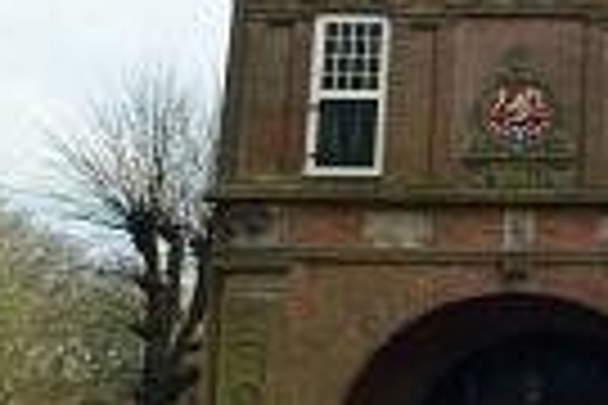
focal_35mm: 70
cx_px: 703
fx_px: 1182
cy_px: 200
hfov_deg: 26.2
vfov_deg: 19.5
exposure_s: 1/250
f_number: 5.6
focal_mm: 14
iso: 400
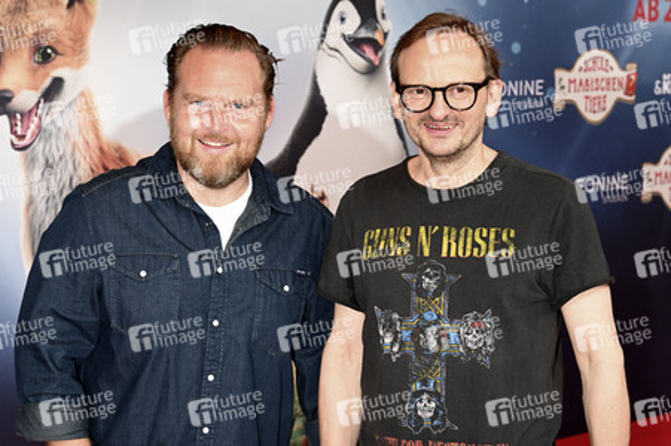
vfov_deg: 19.2
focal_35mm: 71
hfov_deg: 28.5
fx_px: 1322
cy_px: 223
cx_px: 336
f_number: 8
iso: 1000
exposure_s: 1/125
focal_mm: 71
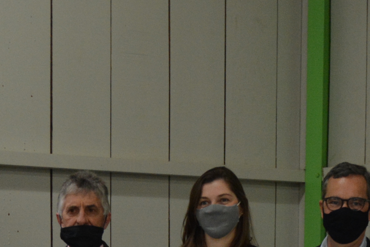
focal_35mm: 153
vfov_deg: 8.6
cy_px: 445
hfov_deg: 13.4
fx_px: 1573
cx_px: 165
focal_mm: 22
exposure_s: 1/60
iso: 640
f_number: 4
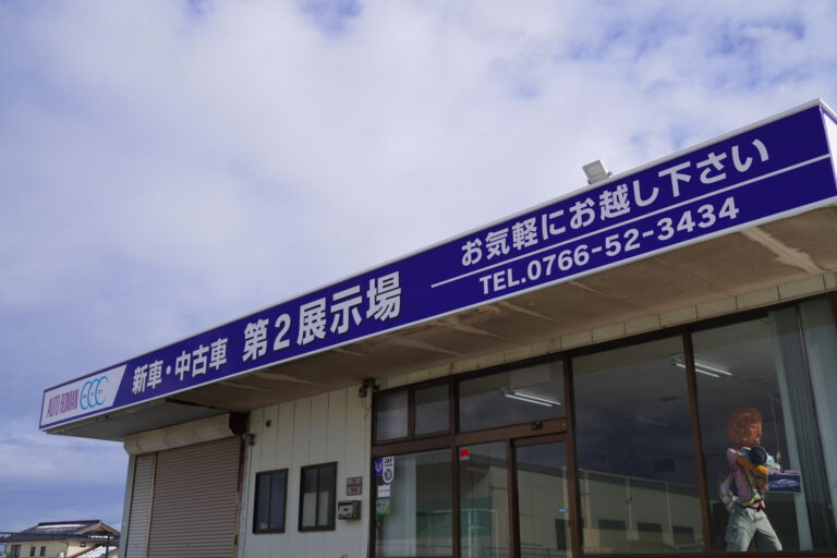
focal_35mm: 35
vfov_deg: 37.9
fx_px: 814
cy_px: 279
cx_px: 418
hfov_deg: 54.4
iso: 100
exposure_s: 1/60
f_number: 6.3
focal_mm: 35
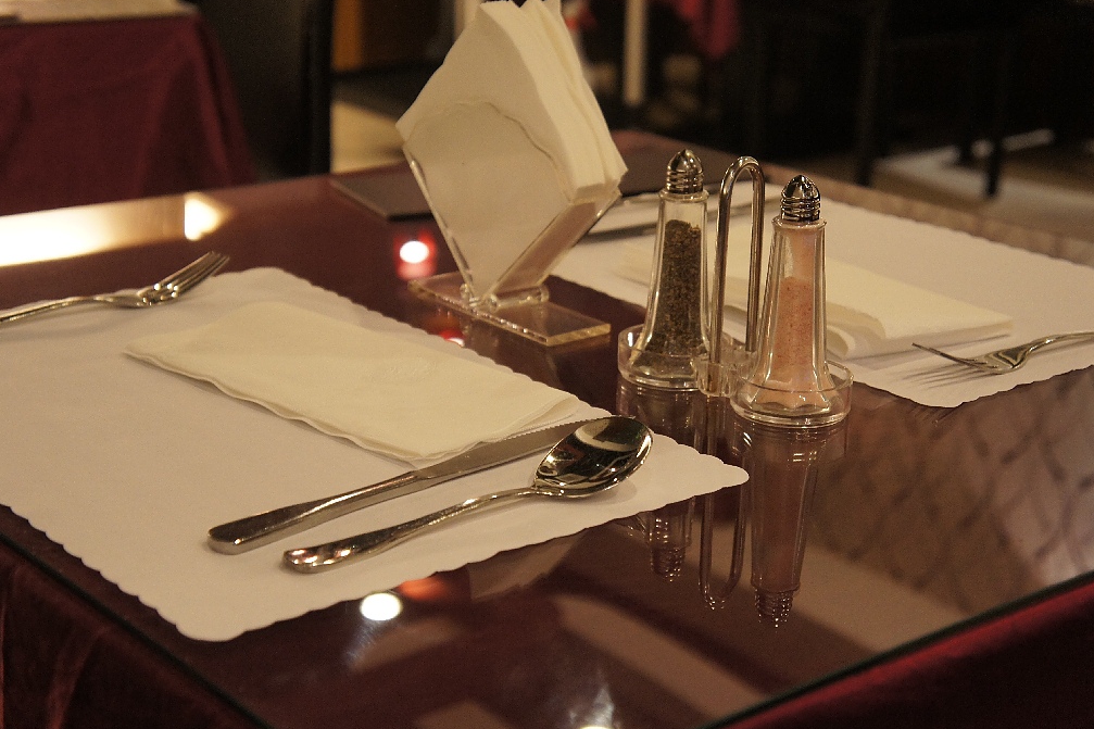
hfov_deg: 32.1
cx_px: 539
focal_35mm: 63
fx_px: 1899
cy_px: 364
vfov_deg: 21.7
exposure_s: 1/60
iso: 1600
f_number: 4.5
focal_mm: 41
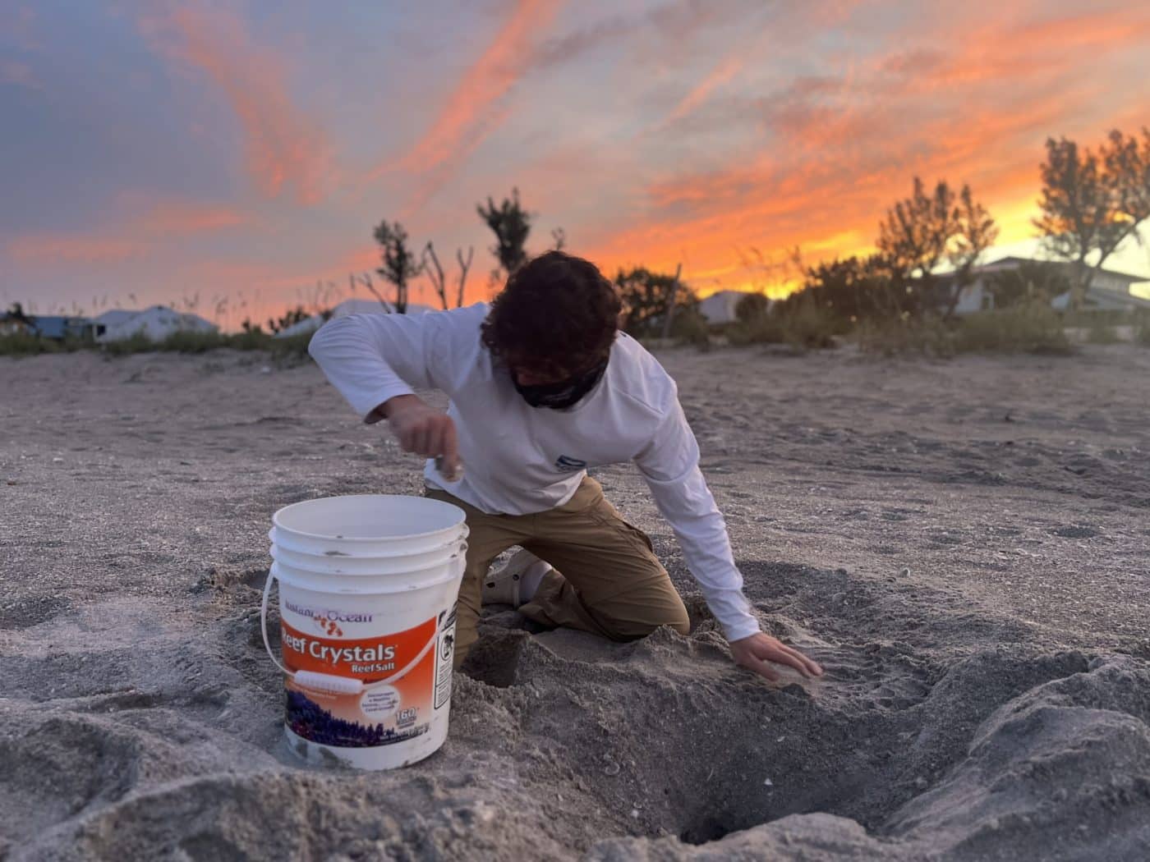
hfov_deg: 67.3
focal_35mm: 26
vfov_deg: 53.1
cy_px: 431
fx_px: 864
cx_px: 575
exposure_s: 1/82
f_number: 1.5
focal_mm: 5.7
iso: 125
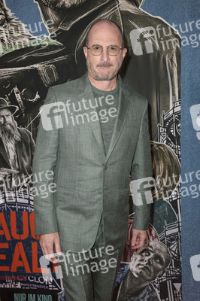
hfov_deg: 33.3
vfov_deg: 48.5
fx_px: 334
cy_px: 150
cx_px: 100
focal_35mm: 40
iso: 800
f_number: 5.6
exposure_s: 1/200
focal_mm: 40
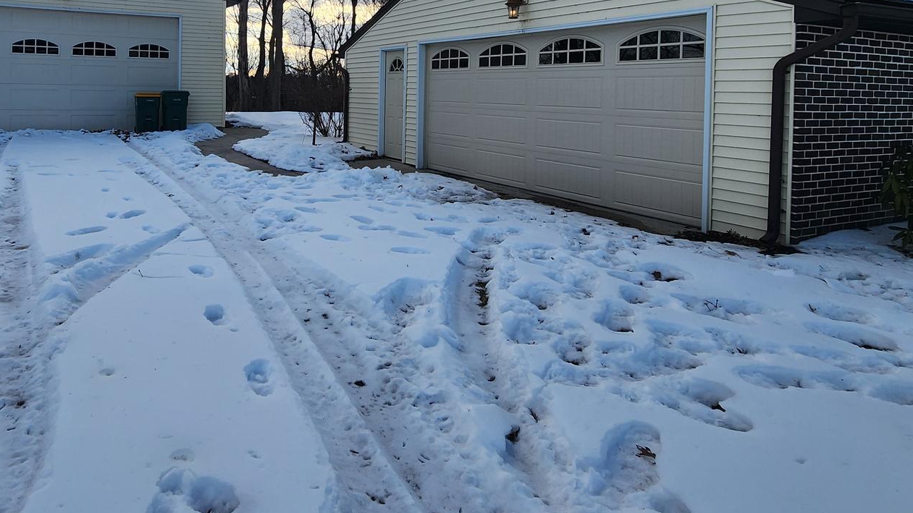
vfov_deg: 46.8
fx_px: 557
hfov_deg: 76.4
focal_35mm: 23
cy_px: 100
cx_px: 311
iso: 50
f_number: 2.2
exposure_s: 1/1087
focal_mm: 2.2
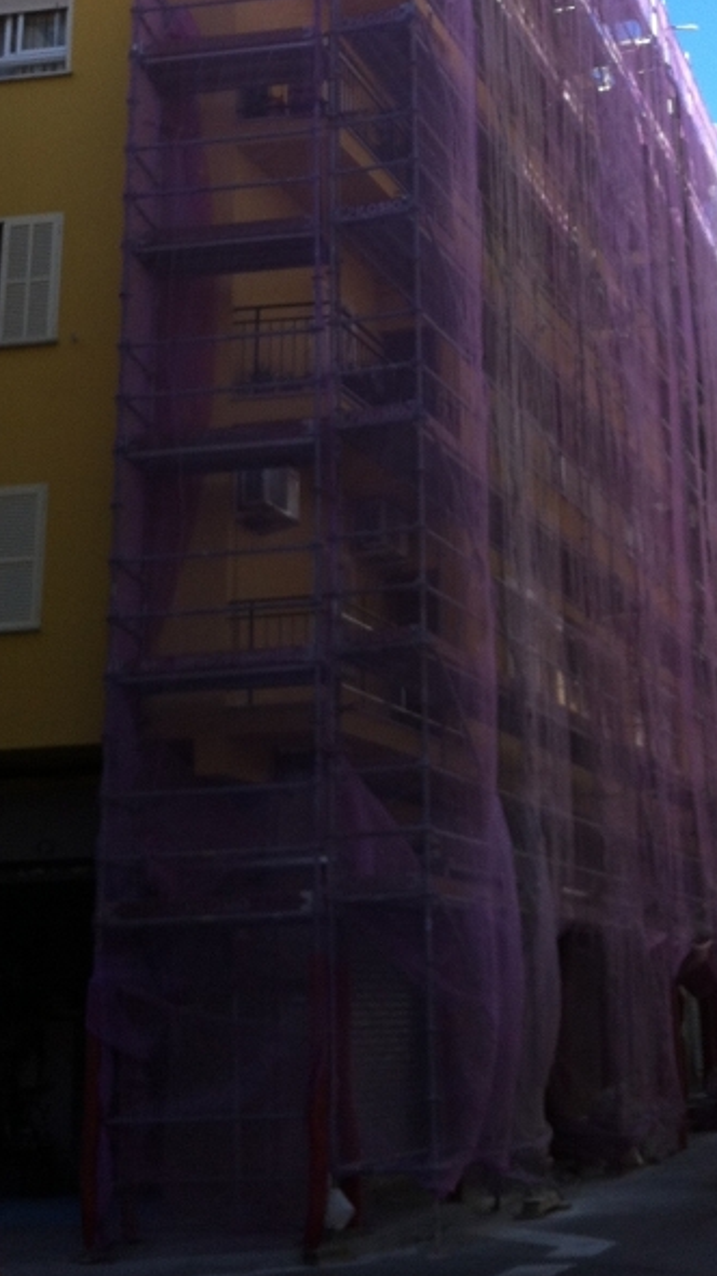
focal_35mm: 58
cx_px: 477
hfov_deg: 20.6
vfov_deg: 35.2
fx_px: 1962
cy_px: 311
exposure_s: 1/608
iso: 80
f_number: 2.8
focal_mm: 3.85
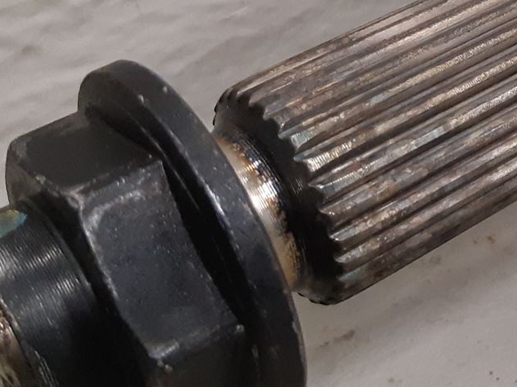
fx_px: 1254
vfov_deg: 17.2
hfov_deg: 21.8
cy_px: 1
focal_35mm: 84
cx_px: 602
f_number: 1.7
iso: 320
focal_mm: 3.93
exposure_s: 1/50
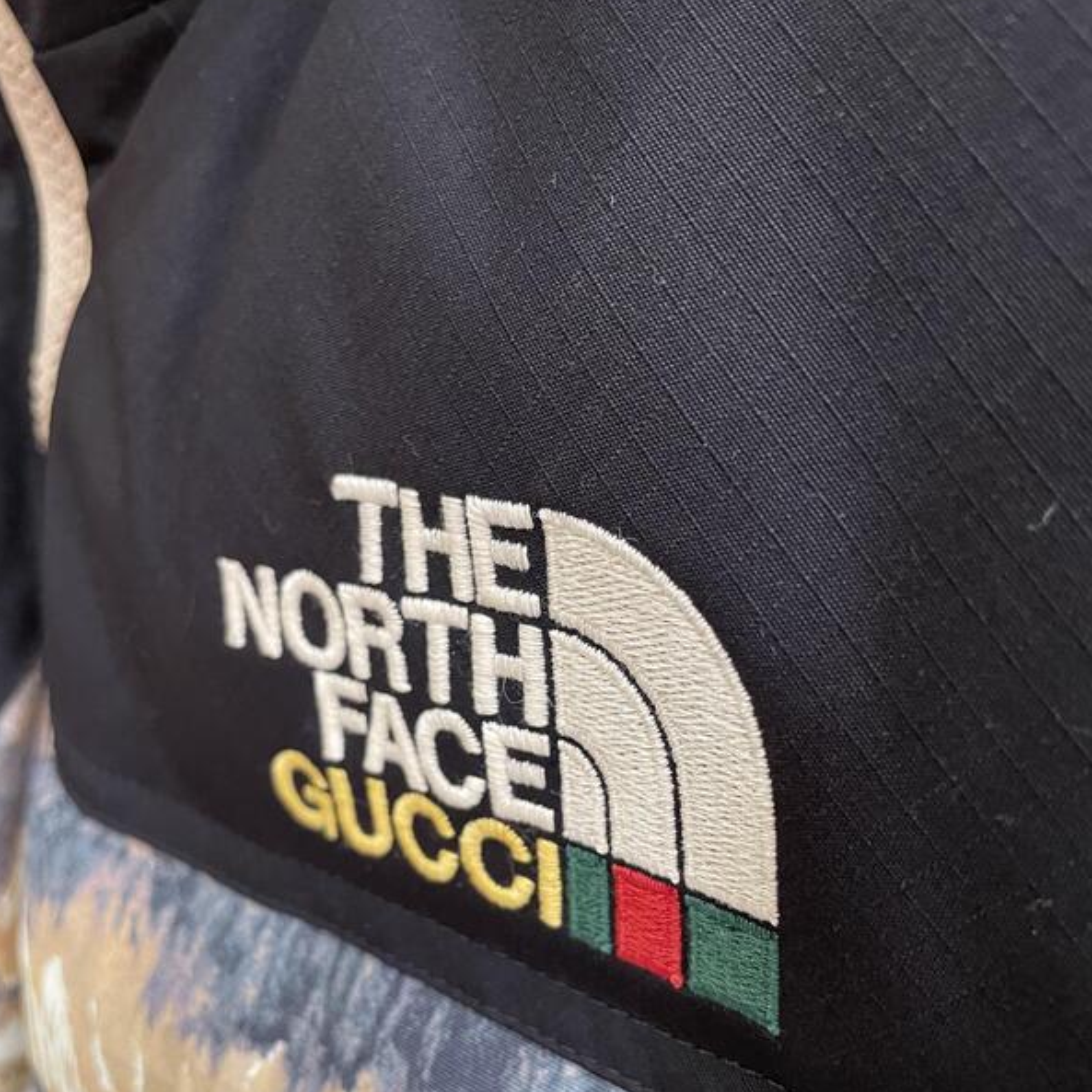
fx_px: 1106
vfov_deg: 52.2
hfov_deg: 52.5
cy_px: 657
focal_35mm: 31
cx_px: 541
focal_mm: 4.2
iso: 500
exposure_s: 1/40
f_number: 1.6
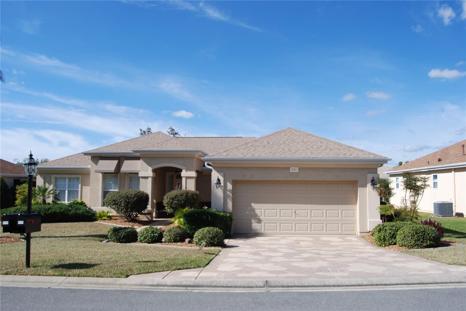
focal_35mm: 27
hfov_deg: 67.3
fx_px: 350
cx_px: 233
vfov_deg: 48.0
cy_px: 156
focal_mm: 18
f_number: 8
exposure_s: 1/250
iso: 100
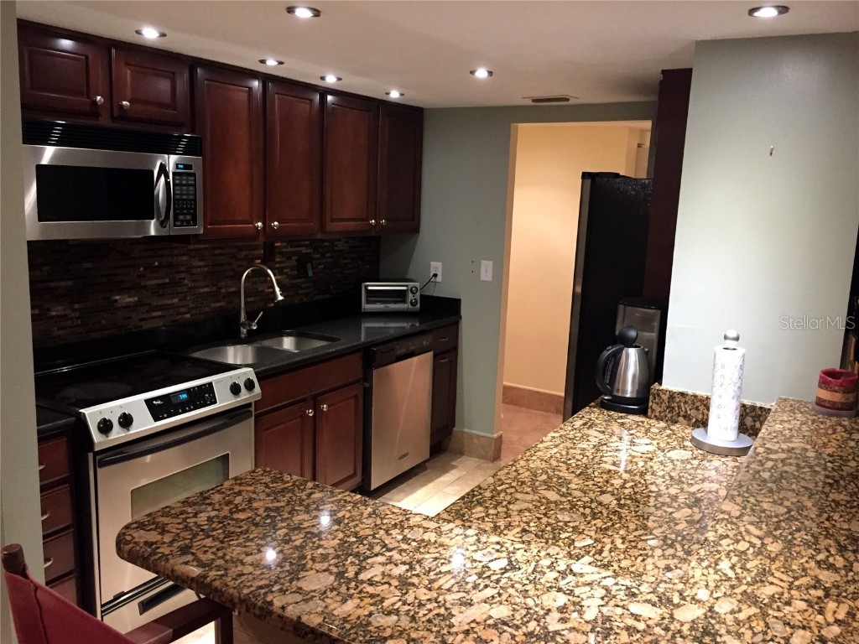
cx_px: 430
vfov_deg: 48.2
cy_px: 322
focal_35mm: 29
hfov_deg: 61.7
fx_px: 720
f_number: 2.2
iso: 250
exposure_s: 1/30
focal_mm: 4.15
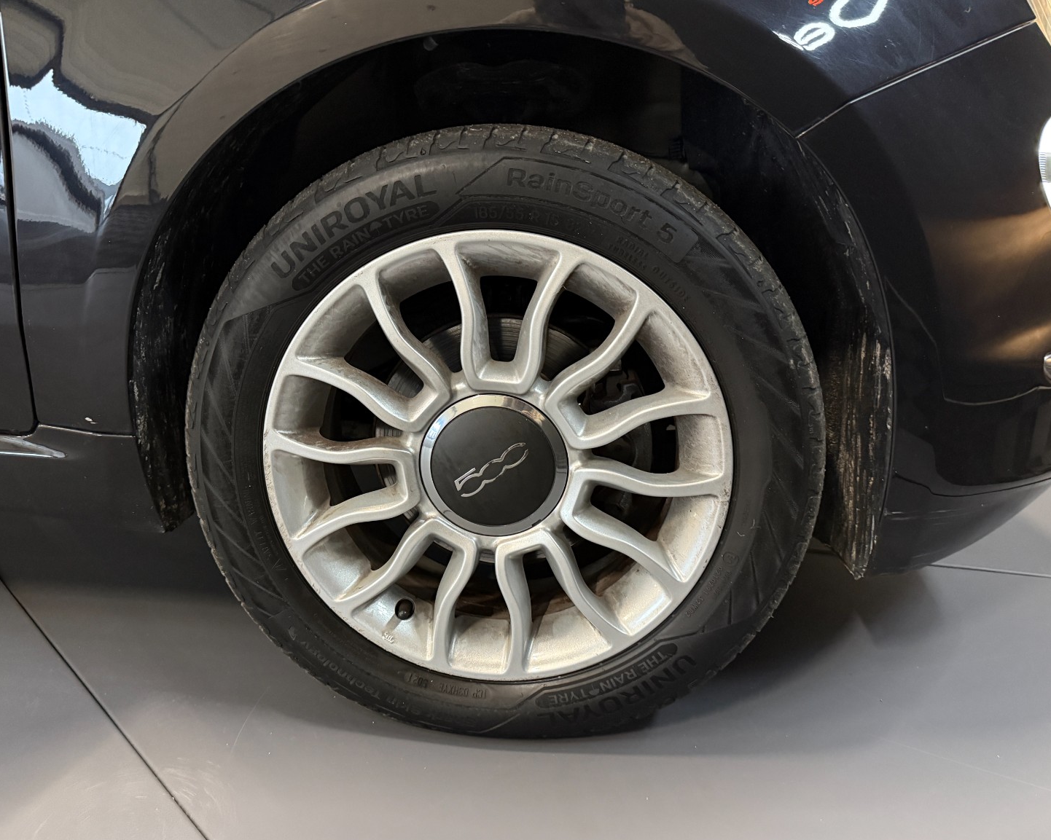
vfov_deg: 54.9
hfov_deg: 66.0
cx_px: 499
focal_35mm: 26
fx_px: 809
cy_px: 425
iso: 1000
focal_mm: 6.76
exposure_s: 1/33
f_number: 1.78
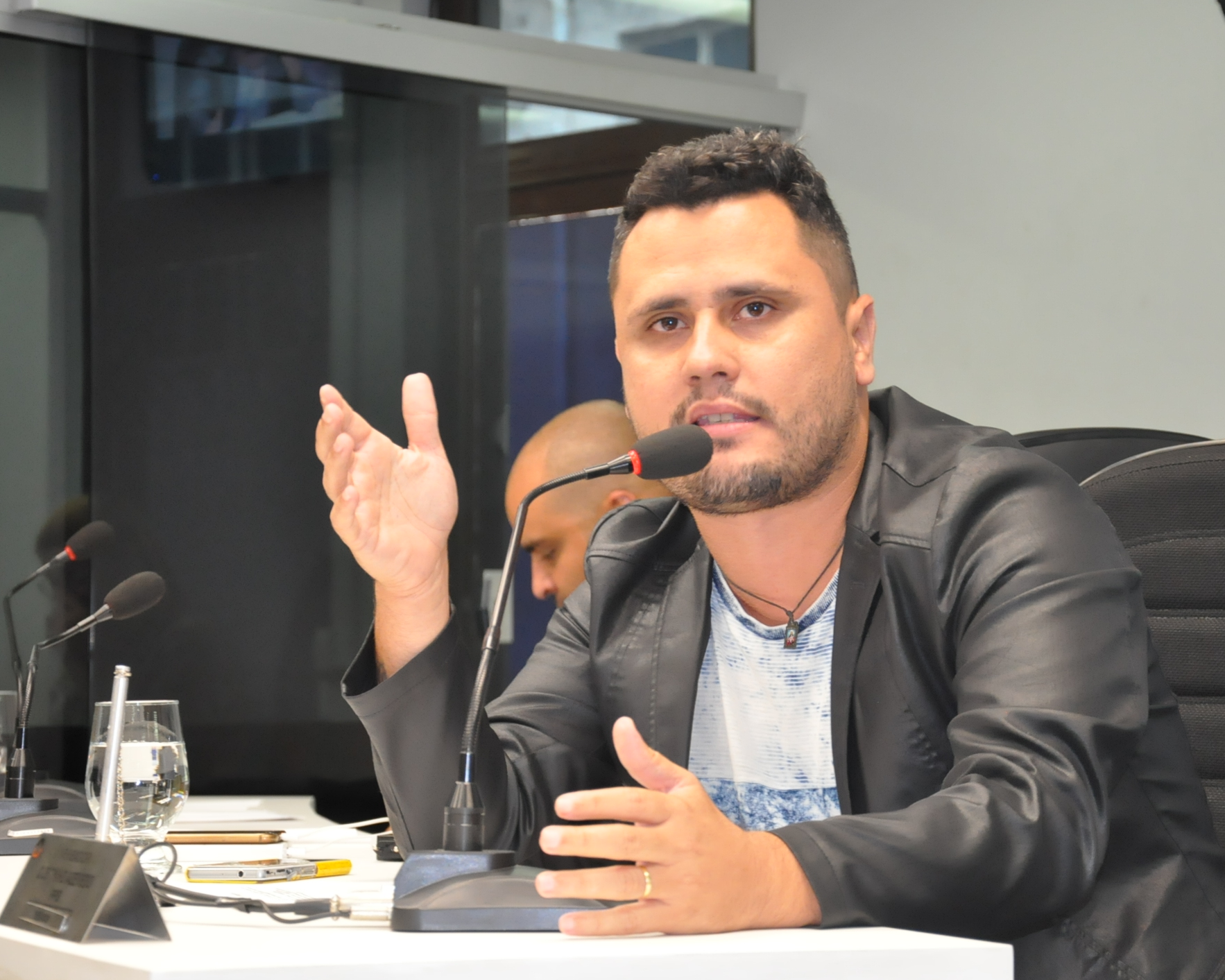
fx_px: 3589
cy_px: 490
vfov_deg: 15.5
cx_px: 706
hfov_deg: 19.4
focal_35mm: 99
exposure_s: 1/60
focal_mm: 58
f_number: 5
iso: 2000
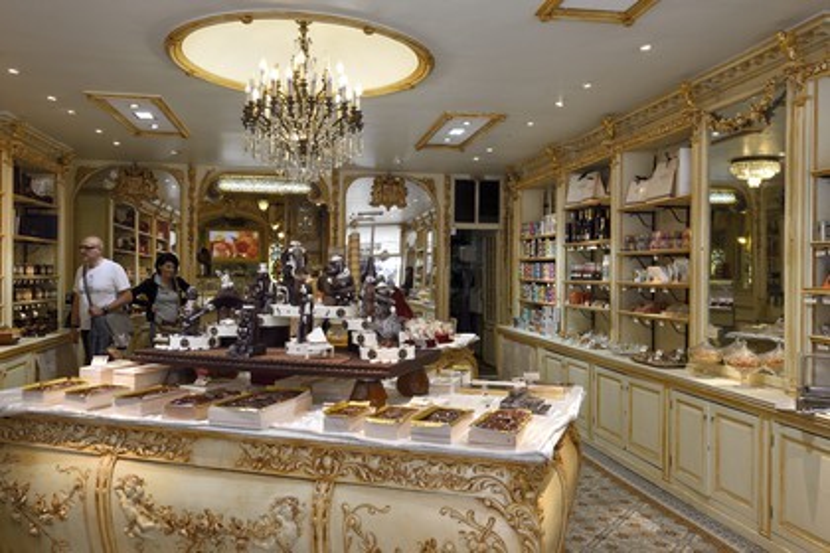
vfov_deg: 42.3
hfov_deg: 60.3
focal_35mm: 31
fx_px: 715
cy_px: 276
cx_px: 415
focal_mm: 31
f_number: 9
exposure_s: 1/60
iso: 800
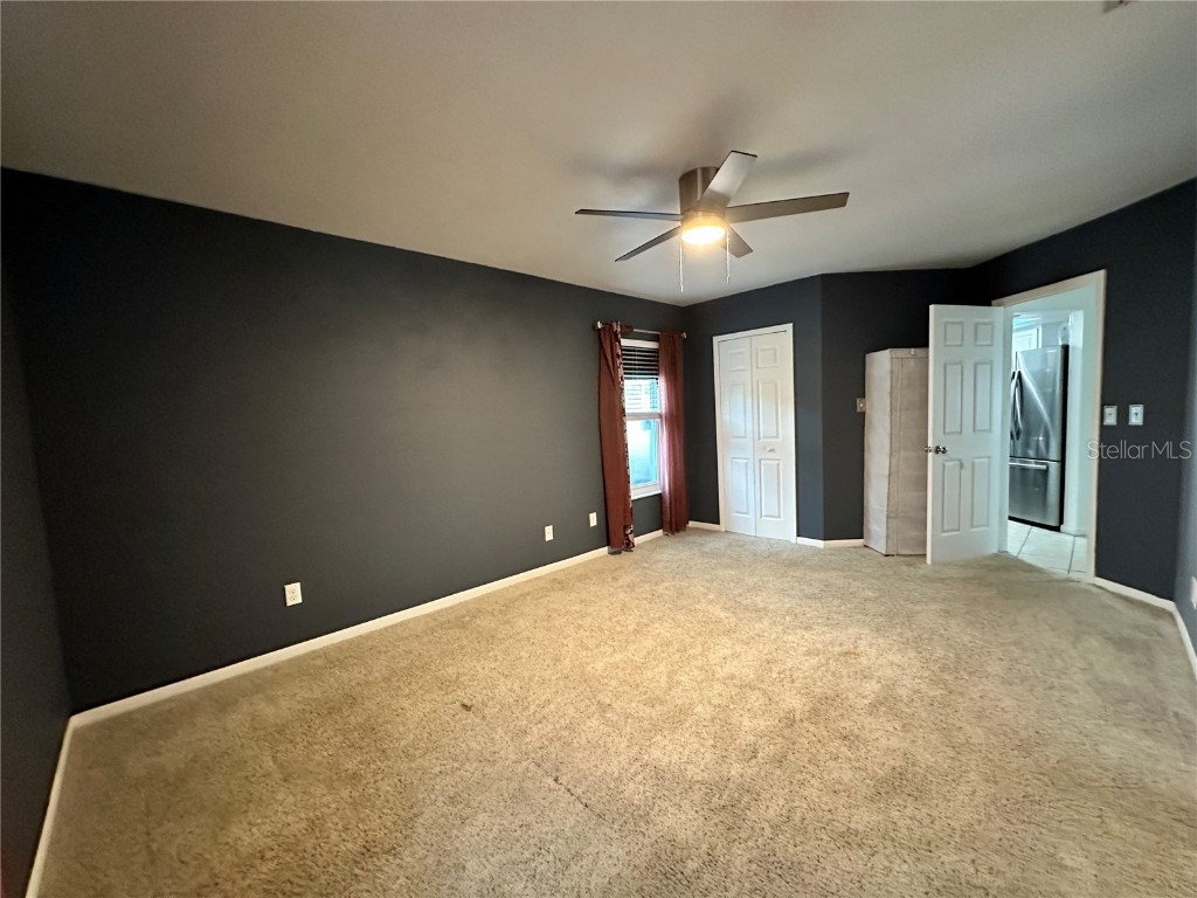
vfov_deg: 85.7
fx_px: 484
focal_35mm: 14
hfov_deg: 102.1
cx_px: 598
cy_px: 449
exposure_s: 1/60
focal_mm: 2.22
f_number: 2.2
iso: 1000
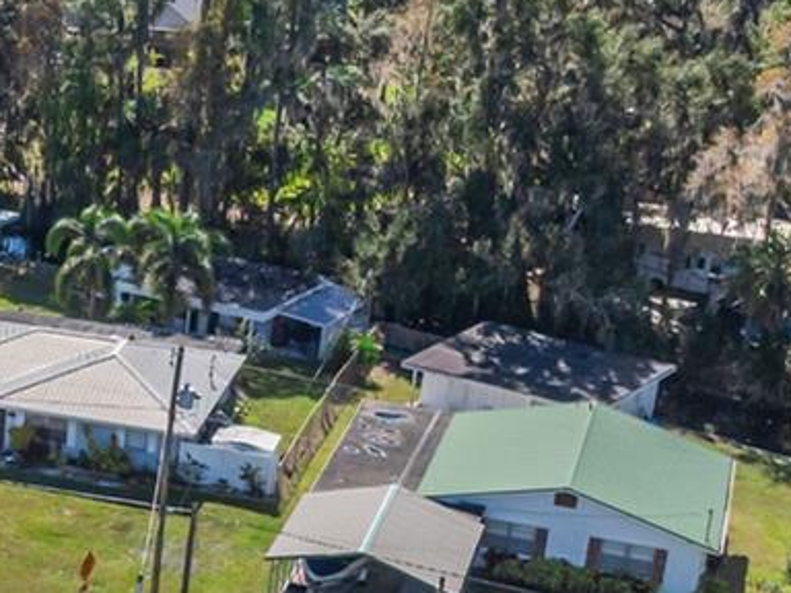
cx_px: -468
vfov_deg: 14.8
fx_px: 2285
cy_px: 397
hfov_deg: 17.3
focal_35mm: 100
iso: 140
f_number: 2.8
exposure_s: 1/3200
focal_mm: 12.29
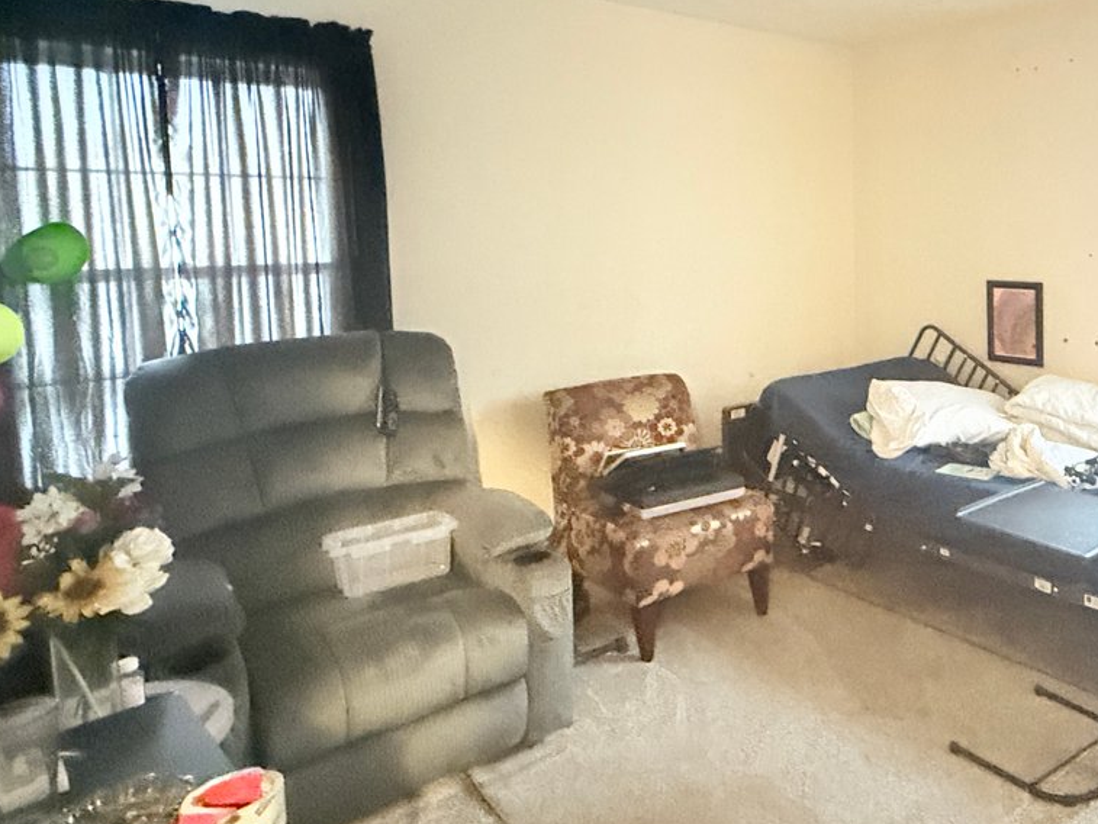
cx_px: 903
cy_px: 295
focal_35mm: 28
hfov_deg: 57.9
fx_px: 888
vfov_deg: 49.1
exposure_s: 1/15
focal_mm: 2.22
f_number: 2.2
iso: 3200
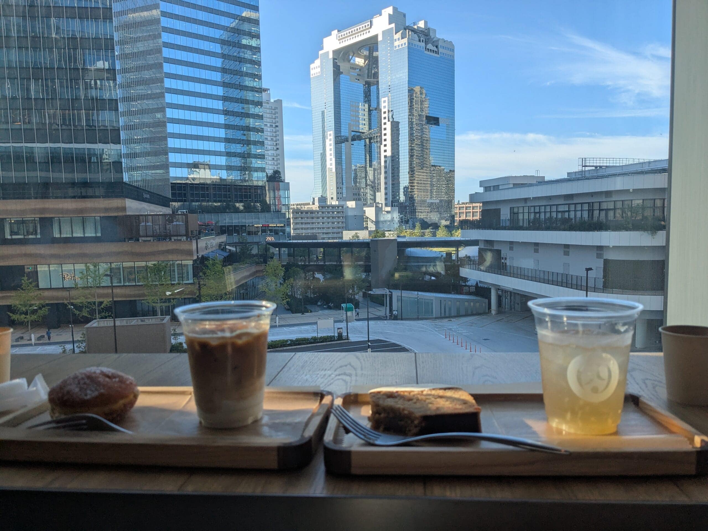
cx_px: 354
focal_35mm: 27
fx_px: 552
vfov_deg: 51.4
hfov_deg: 65.3
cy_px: 266
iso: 49
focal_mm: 4.38
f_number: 1.73
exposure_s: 1/1462
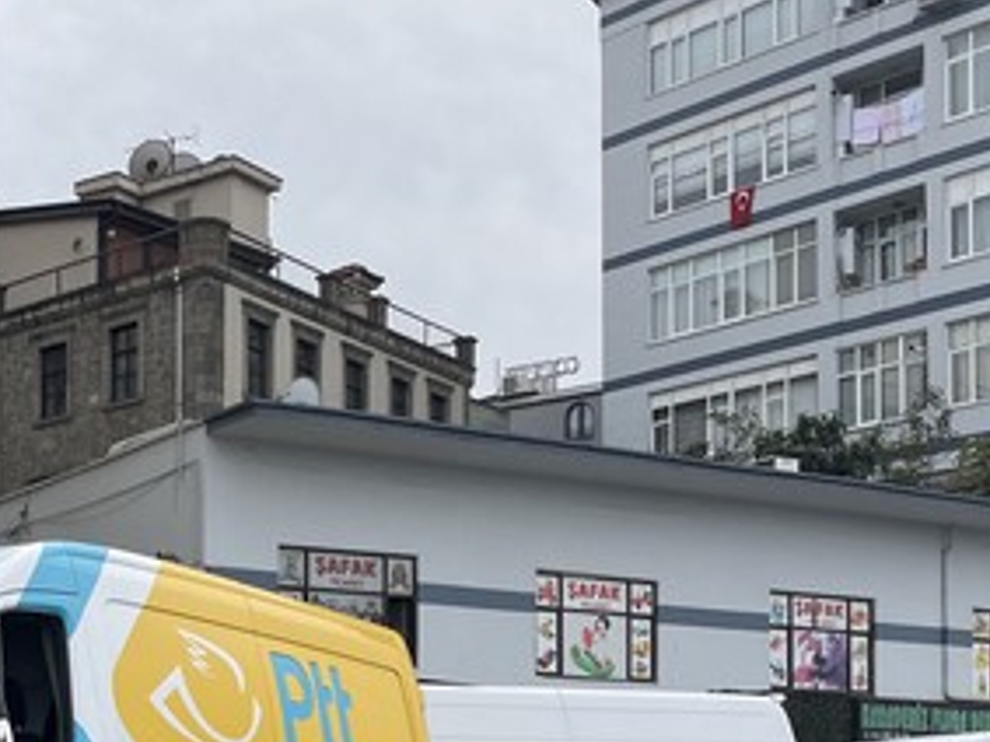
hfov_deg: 26.9
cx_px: -10
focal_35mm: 68
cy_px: 765
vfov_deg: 20.8
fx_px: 1944
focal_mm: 4.2
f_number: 1.6
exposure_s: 1/997
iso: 32
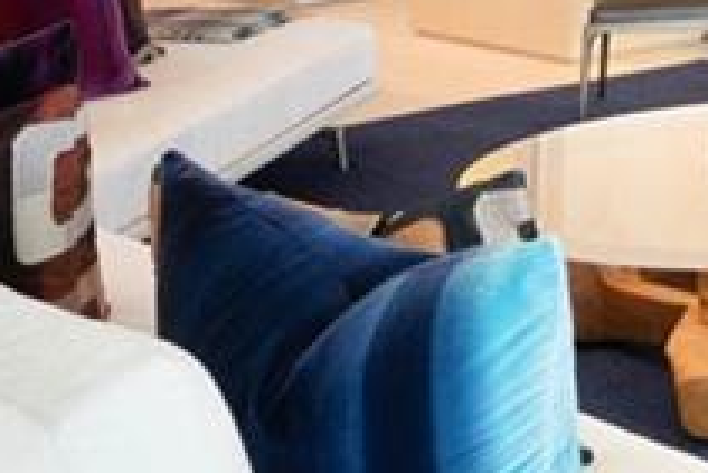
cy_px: -309
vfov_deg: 13.8
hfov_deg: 18.3
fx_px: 1791
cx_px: 1225
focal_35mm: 91
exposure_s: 1/40
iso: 200
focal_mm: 12
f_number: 11
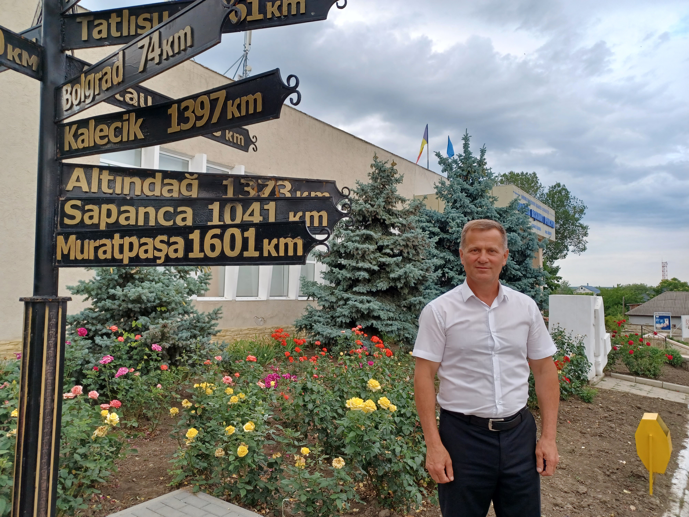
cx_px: 344
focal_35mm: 25
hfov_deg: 69.4
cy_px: 258
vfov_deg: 54.9
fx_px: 498
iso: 40
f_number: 1.8
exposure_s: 1/100
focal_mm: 4.6
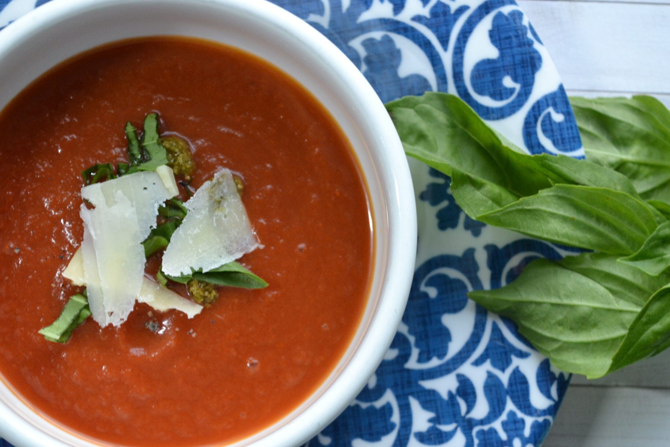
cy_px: 220
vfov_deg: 14.2
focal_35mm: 97
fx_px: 1797
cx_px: 311
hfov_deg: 21.1
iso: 1250
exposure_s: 1/60
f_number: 5.6
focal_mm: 55
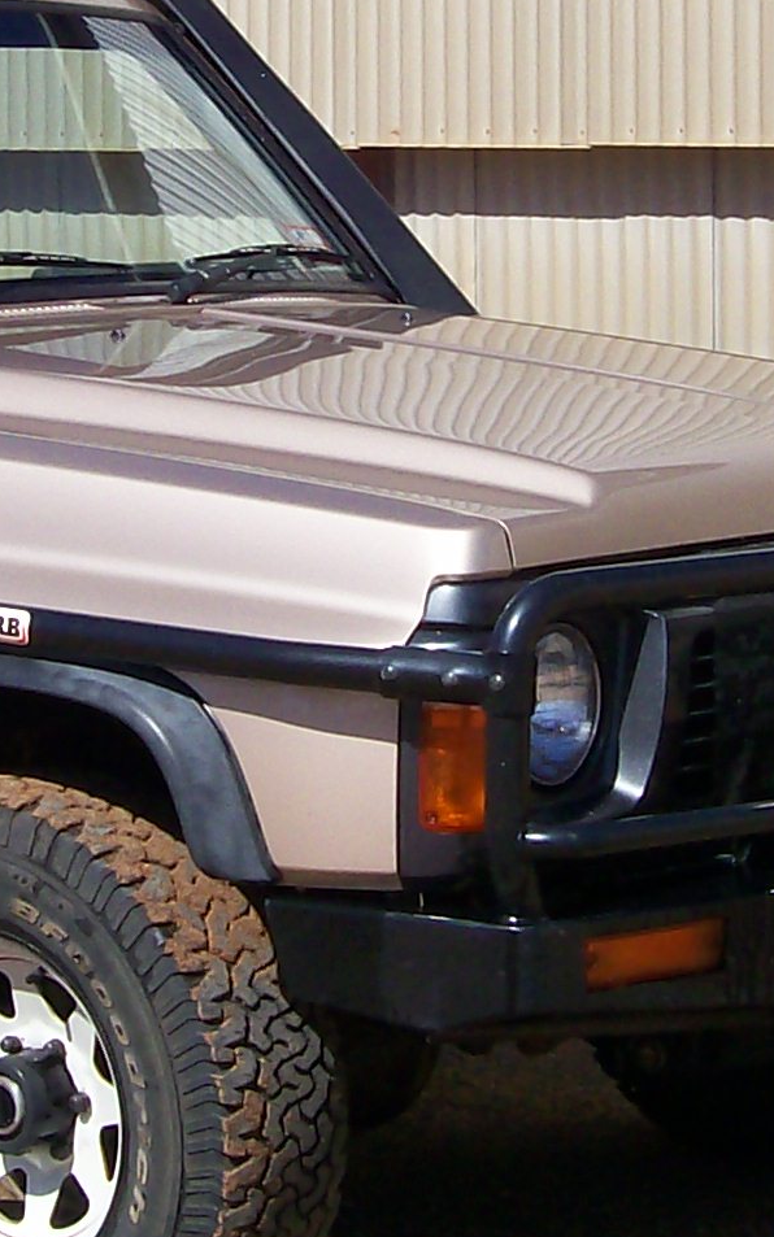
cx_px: 245
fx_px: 4149
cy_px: 301
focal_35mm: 123
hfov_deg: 10.6
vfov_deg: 16.9
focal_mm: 6
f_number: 4.8
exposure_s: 1/813
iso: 80
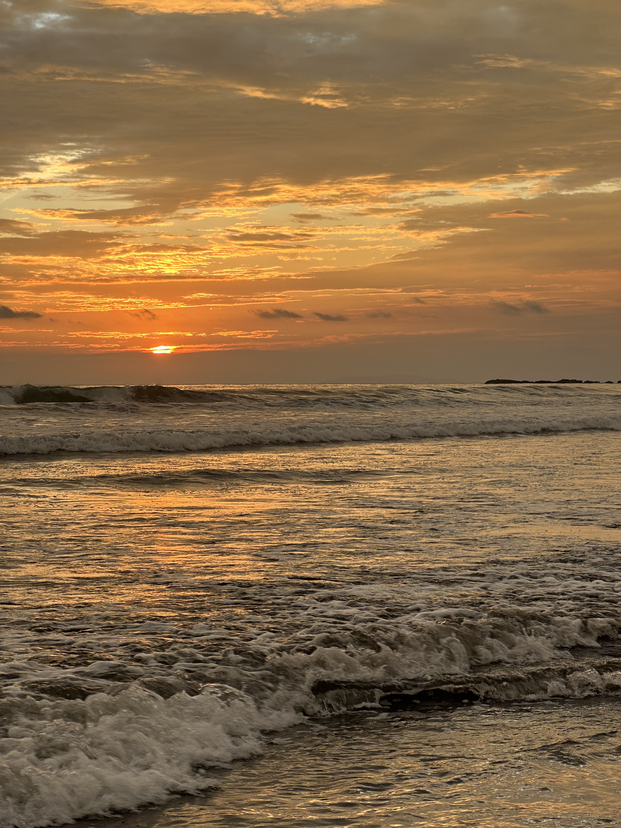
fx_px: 1842
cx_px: 310
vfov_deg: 25.3
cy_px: 414
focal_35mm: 77
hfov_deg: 19.1
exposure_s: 1/158
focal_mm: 9
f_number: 2.8
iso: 32
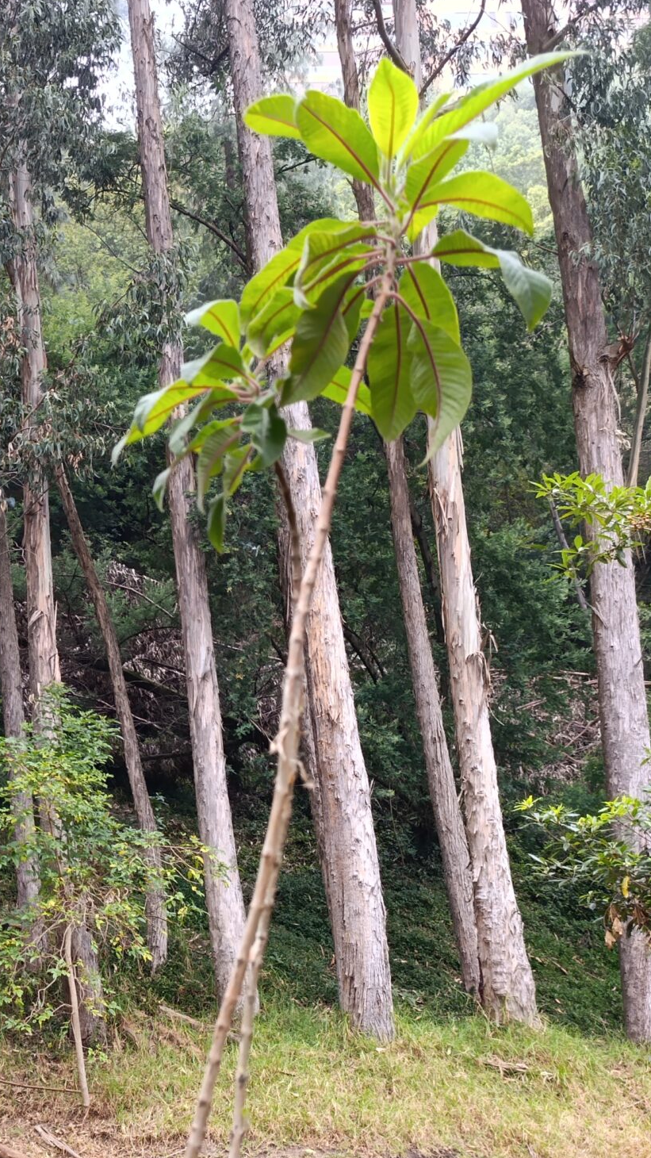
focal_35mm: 44
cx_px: -201
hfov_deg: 23.8
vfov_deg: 46.2
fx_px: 1351
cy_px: 670
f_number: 1.6
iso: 500
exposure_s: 1/120
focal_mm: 6.14
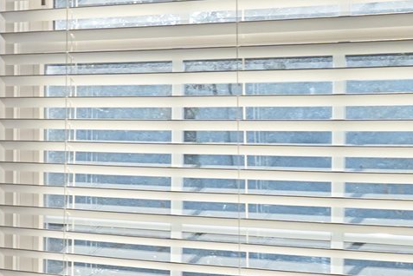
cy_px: 139
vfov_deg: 13.3
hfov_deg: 11.7
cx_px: -797
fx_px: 1182
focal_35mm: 103
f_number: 9
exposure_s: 1/2.5
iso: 100
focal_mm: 16
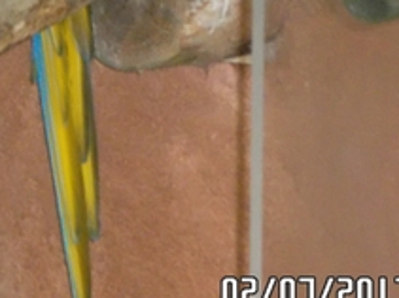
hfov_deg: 6.7
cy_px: -24
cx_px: 200
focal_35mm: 294
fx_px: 3387
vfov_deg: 5.0
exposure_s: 1/75
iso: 640
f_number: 5
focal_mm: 19.6
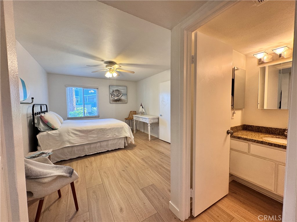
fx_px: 120
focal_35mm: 14
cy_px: 111
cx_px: 148
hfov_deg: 102.1
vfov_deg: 85.7
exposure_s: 1/60
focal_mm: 2.22
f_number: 2.2
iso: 200
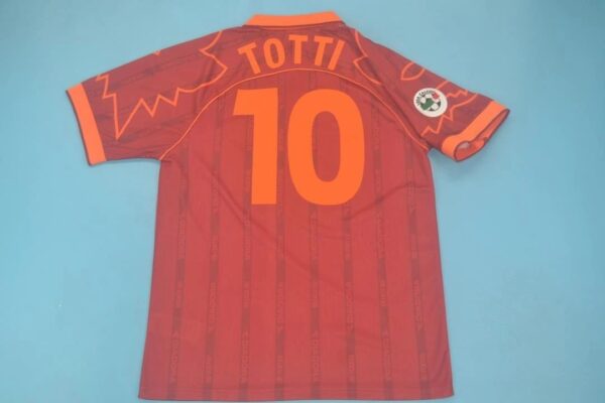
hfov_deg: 53.1
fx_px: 605
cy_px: 202
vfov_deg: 36.9
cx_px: 302
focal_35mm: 36
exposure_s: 1/80
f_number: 4
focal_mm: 24
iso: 200
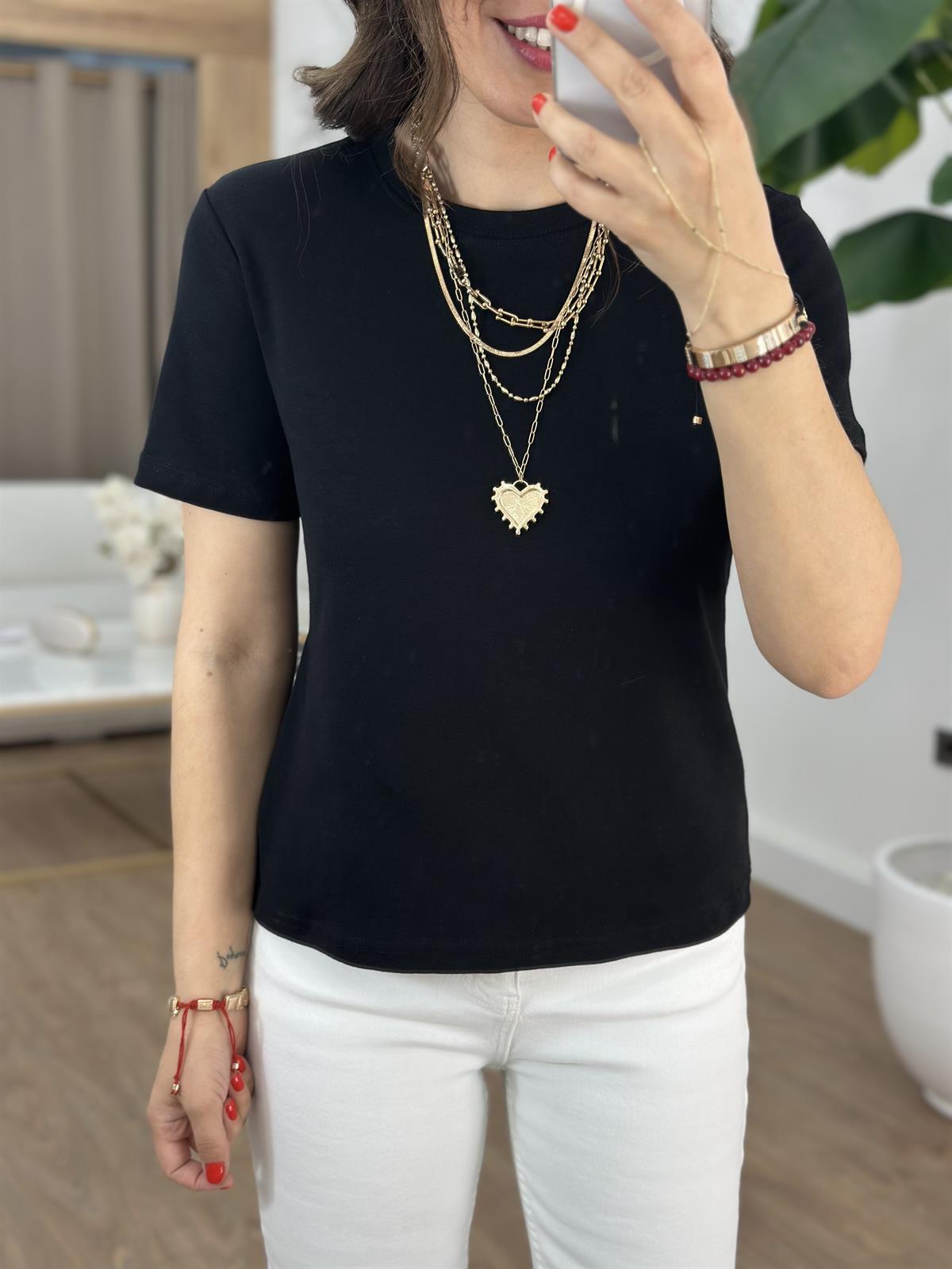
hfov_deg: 30.3
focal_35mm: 48
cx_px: 476
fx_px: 1760
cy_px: 634
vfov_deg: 39.7
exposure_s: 1/141
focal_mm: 6.86
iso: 80
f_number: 1.78
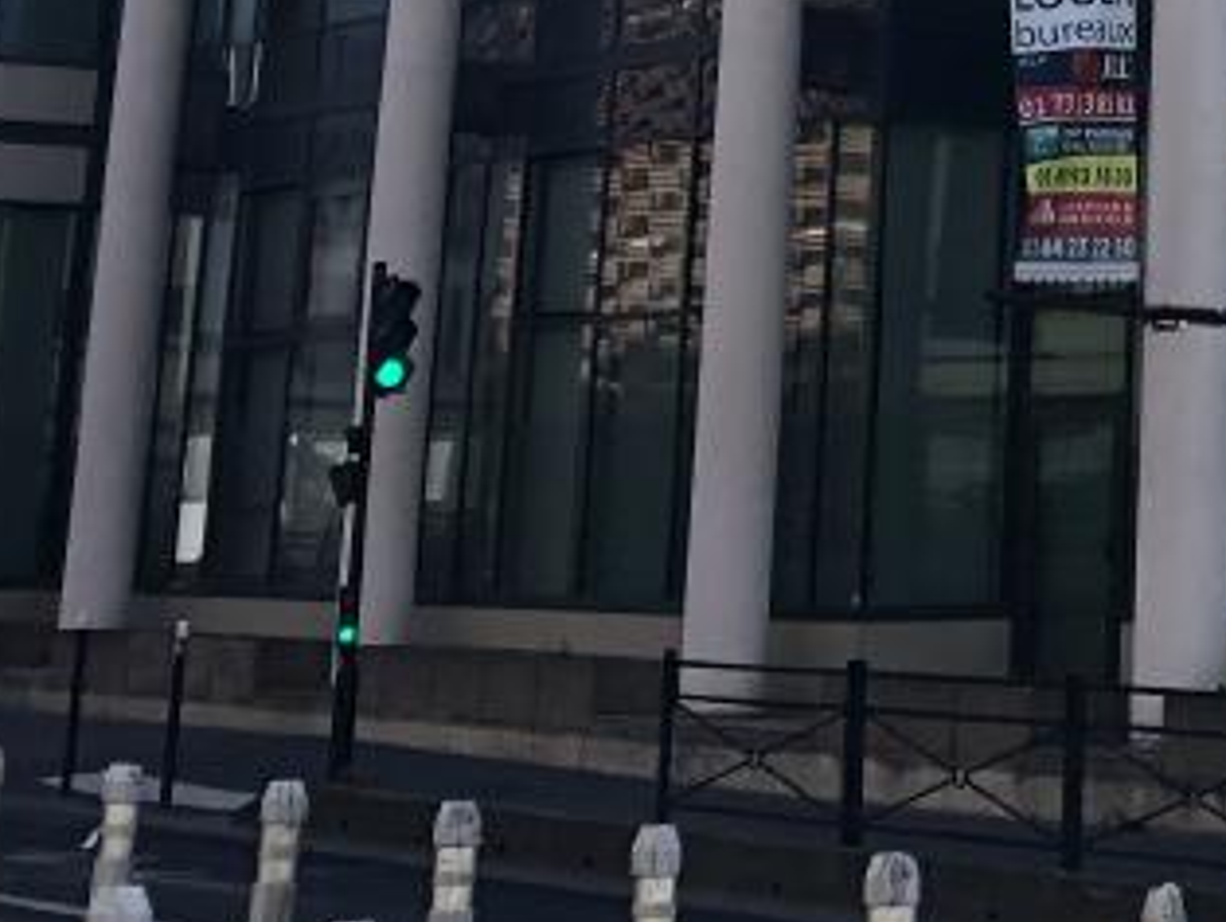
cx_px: 1472
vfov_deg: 11.9
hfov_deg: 16.5
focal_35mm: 114
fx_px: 4041
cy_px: -774
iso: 20
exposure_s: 1/1499
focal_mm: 3.99
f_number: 1.8
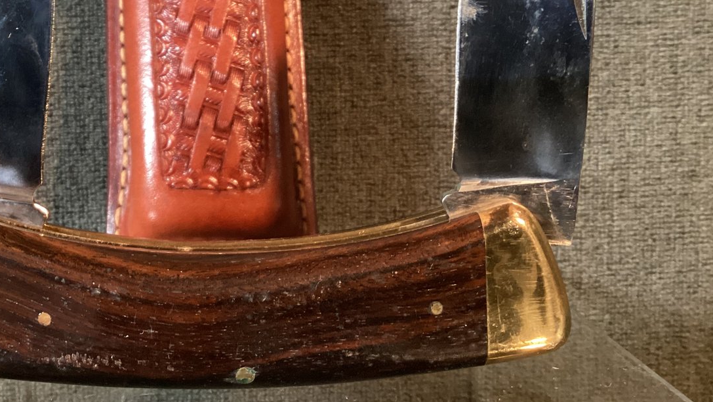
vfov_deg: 24.9
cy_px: 68
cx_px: 240
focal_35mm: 47
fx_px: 889
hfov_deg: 43.1
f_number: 2.4
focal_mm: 3.3
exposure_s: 1/30
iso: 400
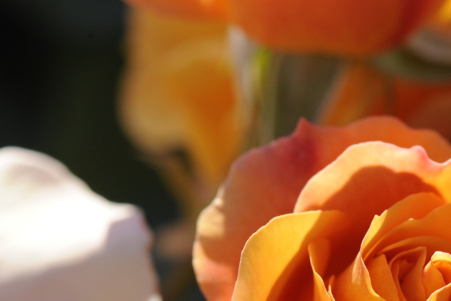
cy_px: 287
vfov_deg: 6.5
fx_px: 2630
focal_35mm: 210
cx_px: 411
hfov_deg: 9.8
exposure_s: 1/1600
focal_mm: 105
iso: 1600
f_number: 10
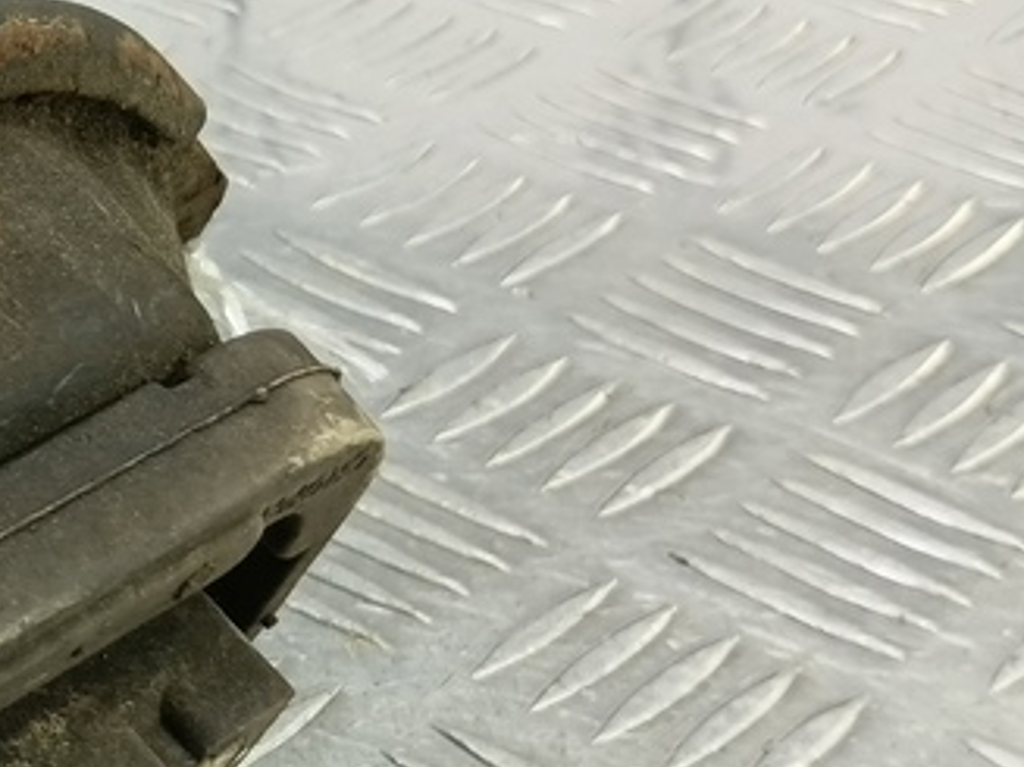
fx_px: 2129
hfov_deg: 23.6
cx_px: -341
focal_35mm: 72
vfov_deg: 20.3
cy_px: 523
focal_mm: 4.11
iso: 240
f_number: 1.6
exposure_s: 1/50
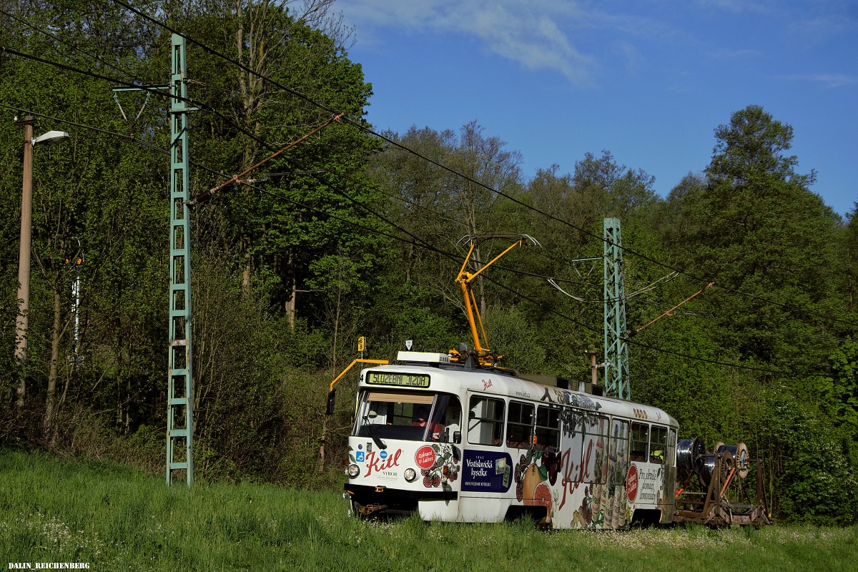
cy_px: 286
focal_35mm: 63
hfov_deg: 31.9
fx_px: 1501
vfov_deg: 21.6
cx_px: 429
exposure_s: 1/1000
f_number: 8
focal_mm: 42
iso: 200
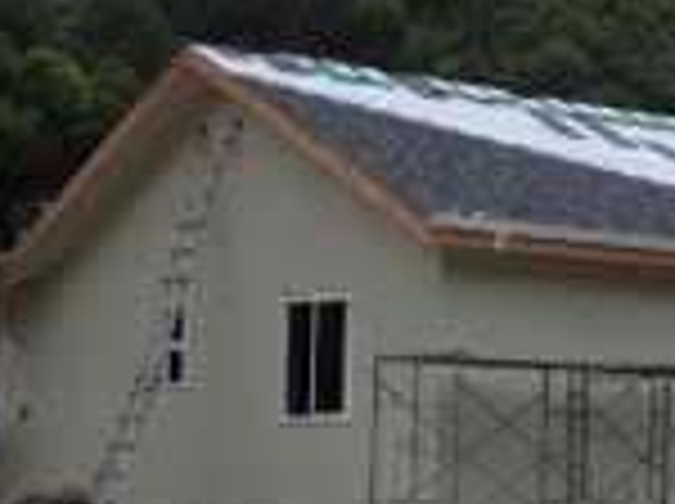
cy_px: 299
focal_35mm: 117
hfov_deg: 16.6
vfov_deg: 12.6
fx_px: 2278
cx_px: 648
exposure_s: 1/2304
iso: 64
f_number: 2.4
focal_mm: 4.28
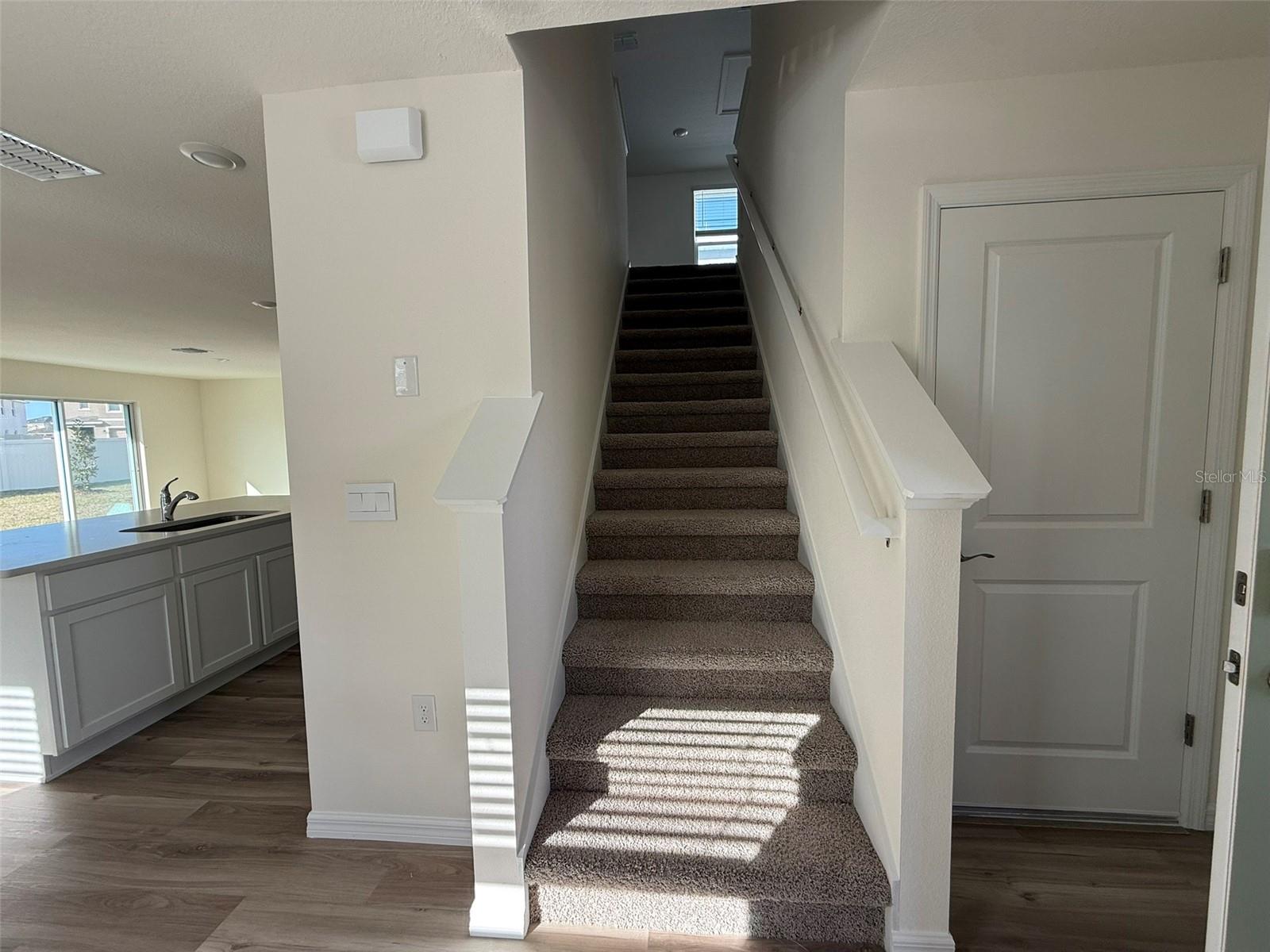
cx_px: 635
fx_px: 514
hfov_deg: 102.1
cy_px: 476
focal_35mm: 14
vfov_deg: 85.7
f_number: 2.2
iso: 40
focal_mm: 2.22
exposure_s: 1/99
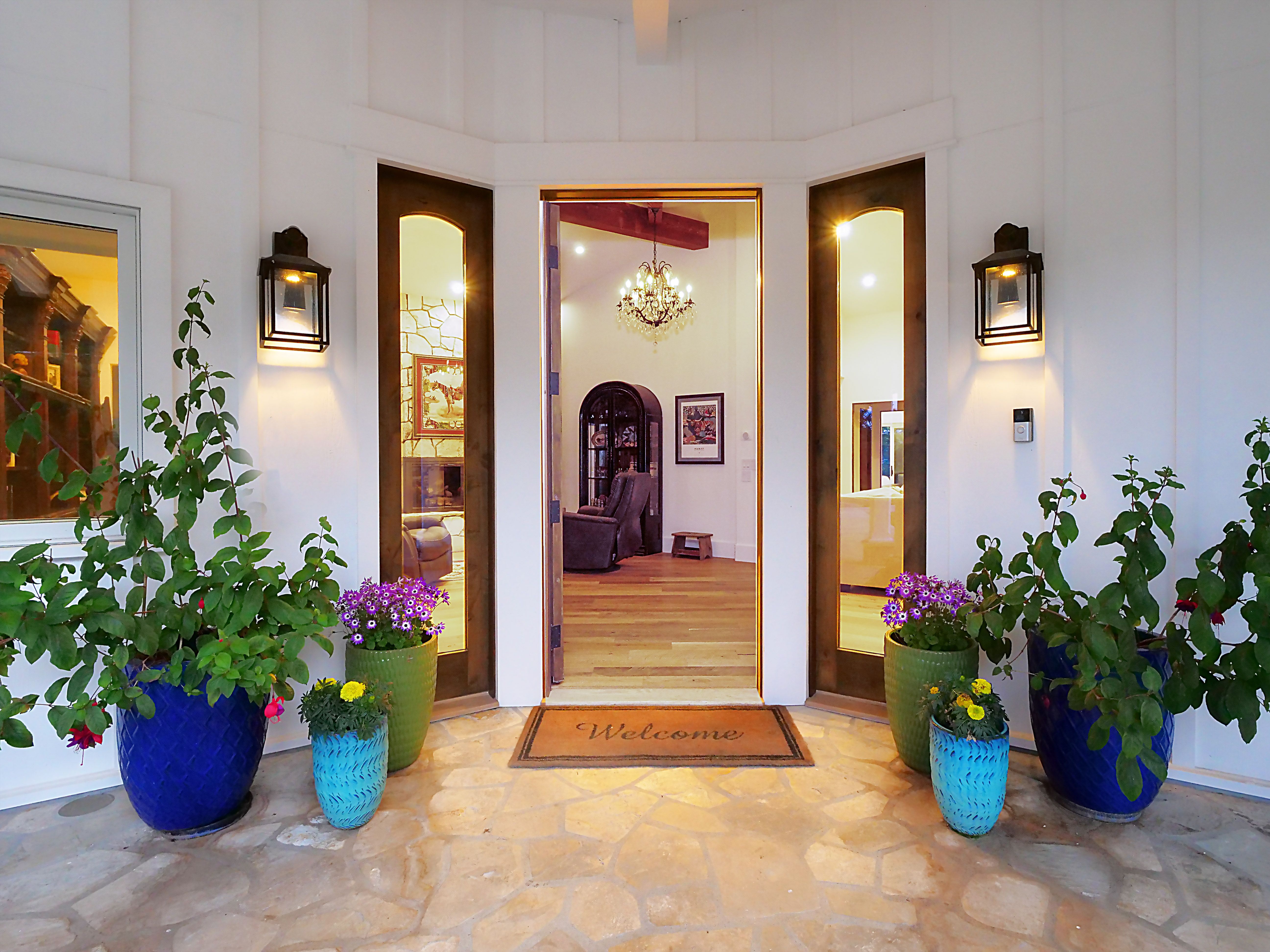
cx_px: 635
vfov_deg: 78.1
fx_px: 587
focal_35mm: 16
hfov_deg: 94.5
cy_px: 476
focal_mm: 8
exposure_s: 1/8
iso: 2000
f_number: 8
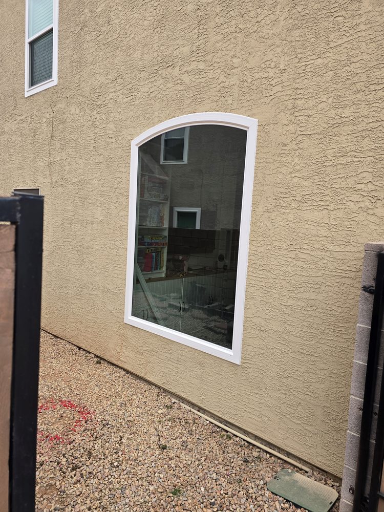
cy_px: 256
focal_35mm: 23
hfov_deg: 58.9
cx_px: 192
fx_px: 340
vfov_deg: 73.9
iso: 12
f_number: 1.7
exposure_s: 1/205
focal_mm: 6.3
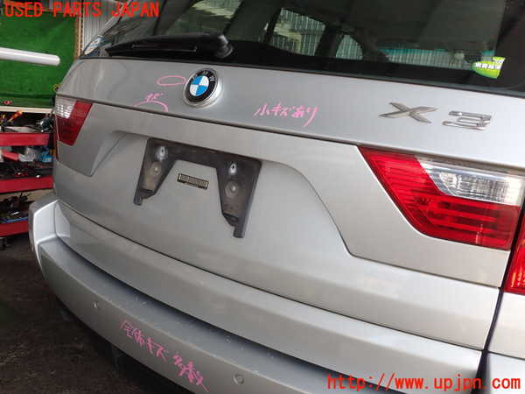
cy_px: 197
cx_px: 262
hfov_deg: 60.0
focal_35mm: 30
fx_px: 455
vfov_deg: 46.8
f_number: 3.2
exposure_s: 1/100
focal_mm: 5.4
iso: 100
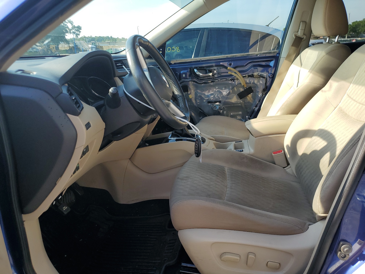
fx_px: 274
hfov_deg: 67.3
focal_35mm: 26
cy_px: 137
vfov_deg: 53.1
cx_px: 182
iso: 50
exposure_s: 1/588
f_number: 1.5
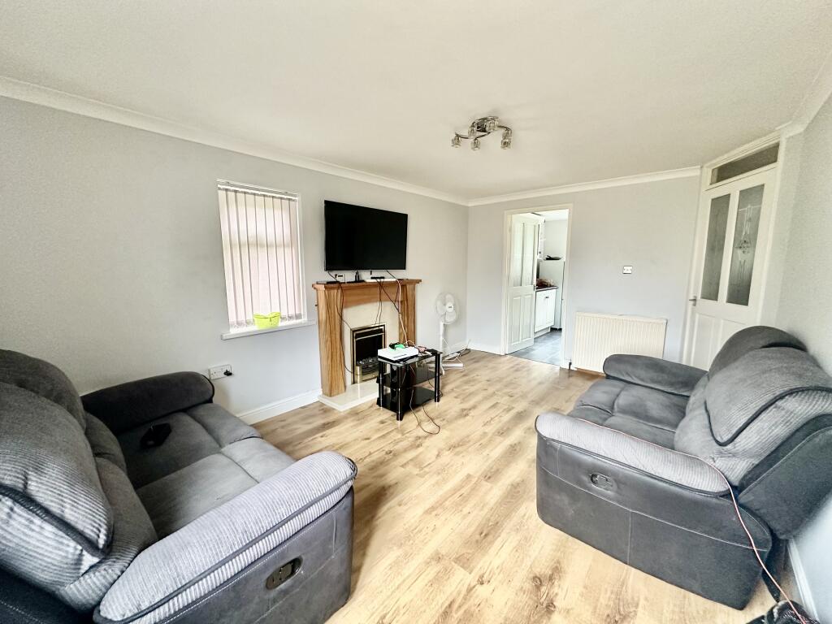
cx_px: 416
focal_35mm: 14
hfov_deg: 102.1
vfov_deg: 85.7
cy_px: 312
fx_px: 336
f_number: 2.2
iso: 400
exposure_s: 1/60
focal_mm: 2.22
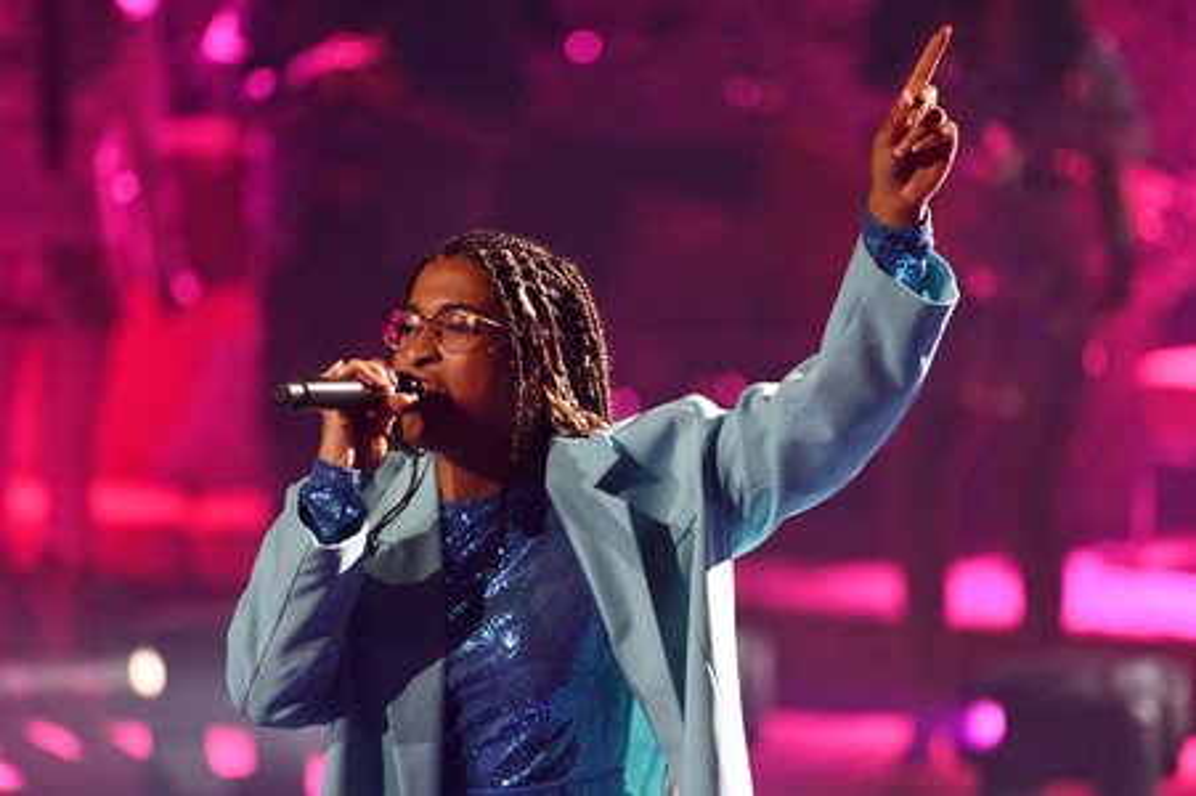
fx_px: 16598
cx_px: 598
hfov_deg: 4.1
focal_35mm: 500
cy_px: 398
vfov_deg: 2.7
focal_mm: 500
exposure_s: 1/400
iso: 16000
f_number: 5.6
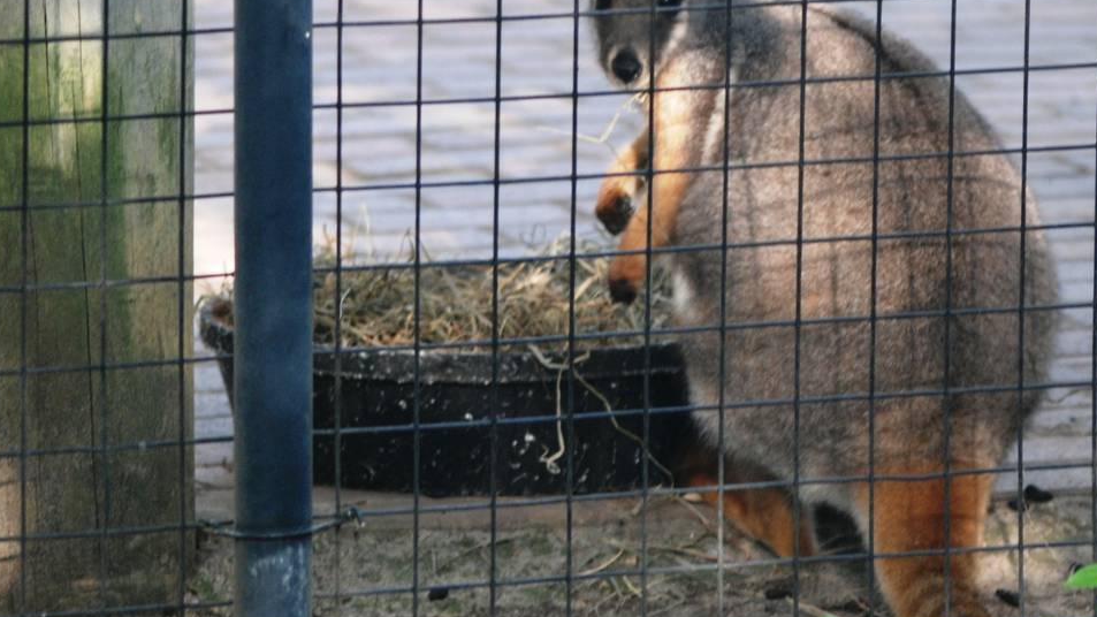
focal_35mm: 317
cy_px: 123
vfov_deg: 3.8
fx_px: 9221
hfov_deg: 6.8
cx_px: 579
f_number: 4.2
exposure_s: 1/160
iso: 400
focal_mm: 120
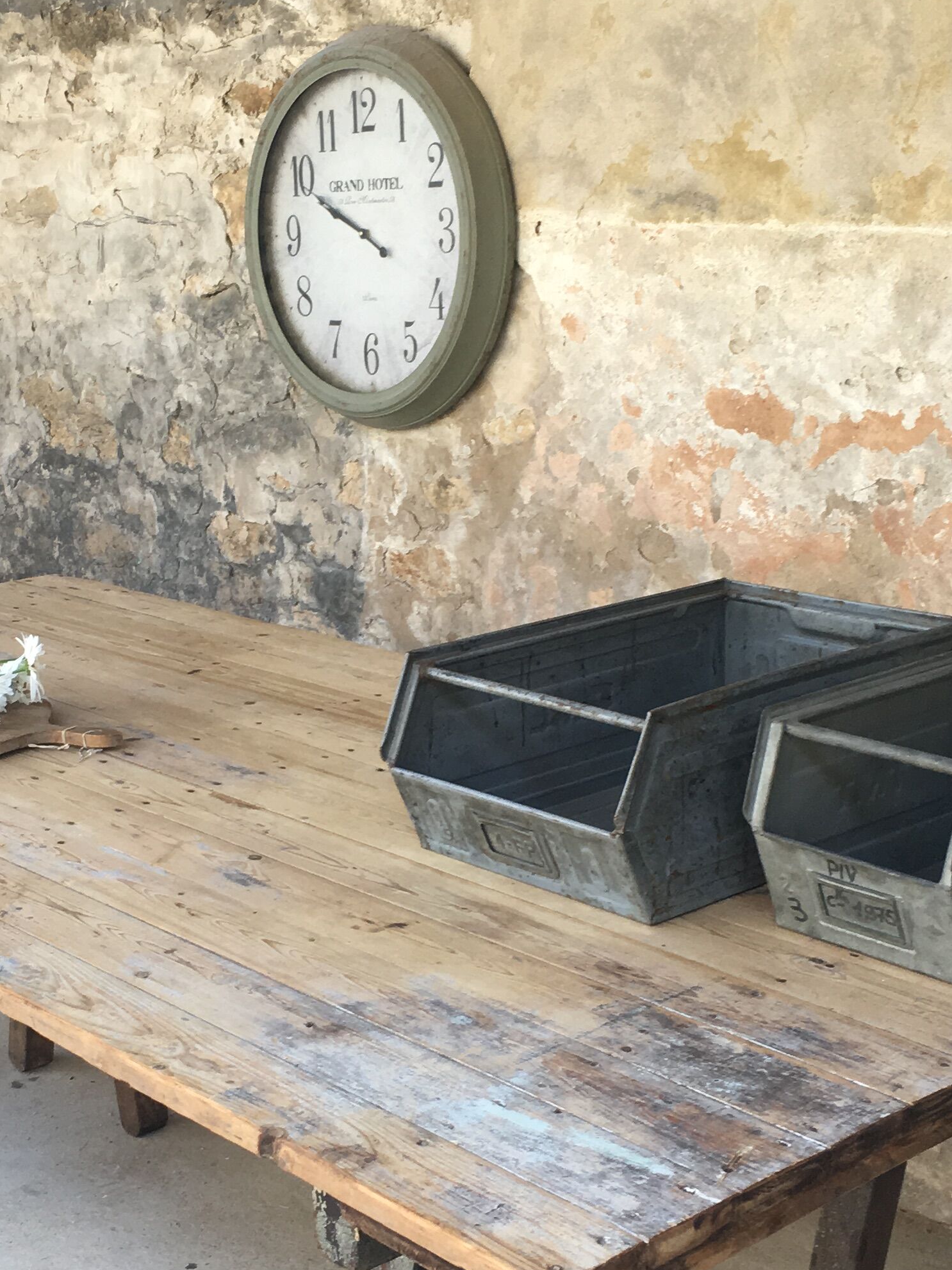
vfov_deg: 32.7
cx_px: 343
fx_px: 2164
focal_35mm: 59
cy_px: 700
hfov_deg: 24.7
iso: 40
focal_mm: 4.15
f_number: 2.2
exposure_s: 1/100
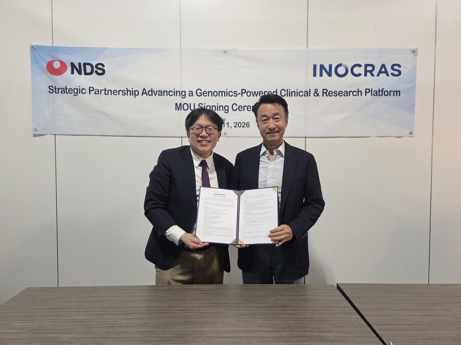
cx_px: 230
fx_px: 306
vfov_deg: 58.9
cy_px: 172
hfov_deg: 73.9
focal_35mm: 23
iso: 500
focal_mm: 6.3
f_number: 1.7
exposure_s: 1/120
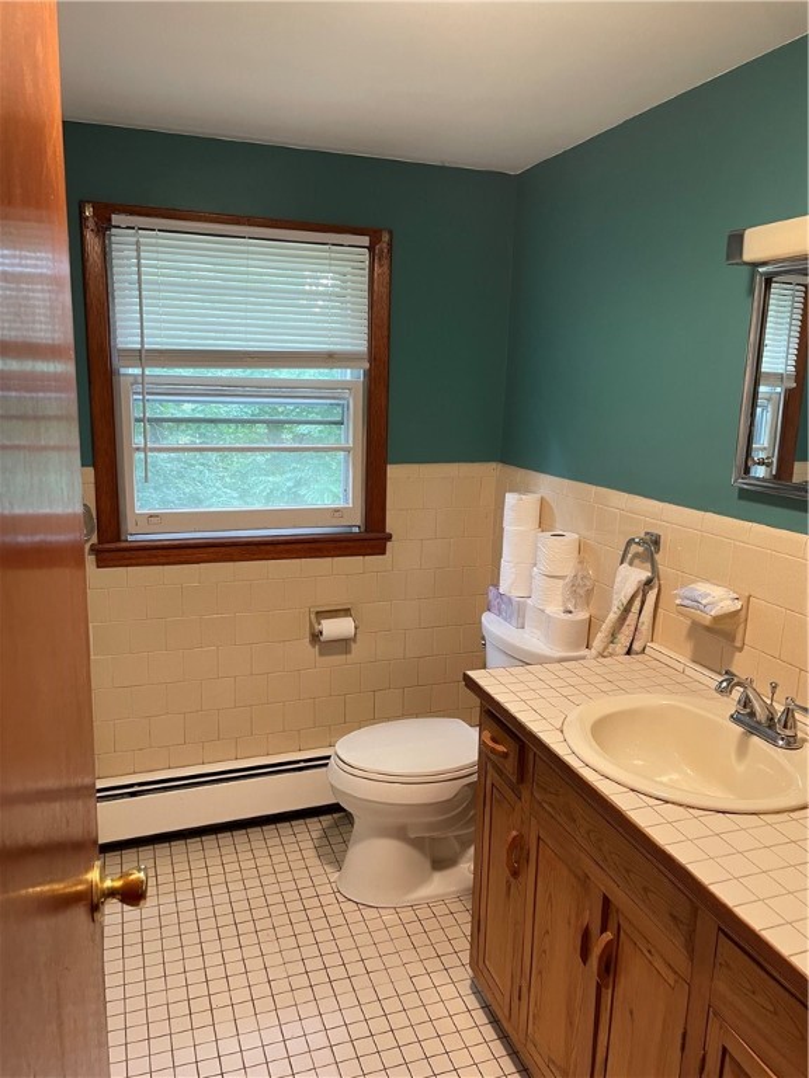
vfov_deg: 67.3
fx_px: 810
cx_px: 404
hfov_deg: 53.1
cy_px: 539
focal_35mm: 26
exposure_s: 1/60
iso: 125
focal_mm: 4.2
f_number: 1.6
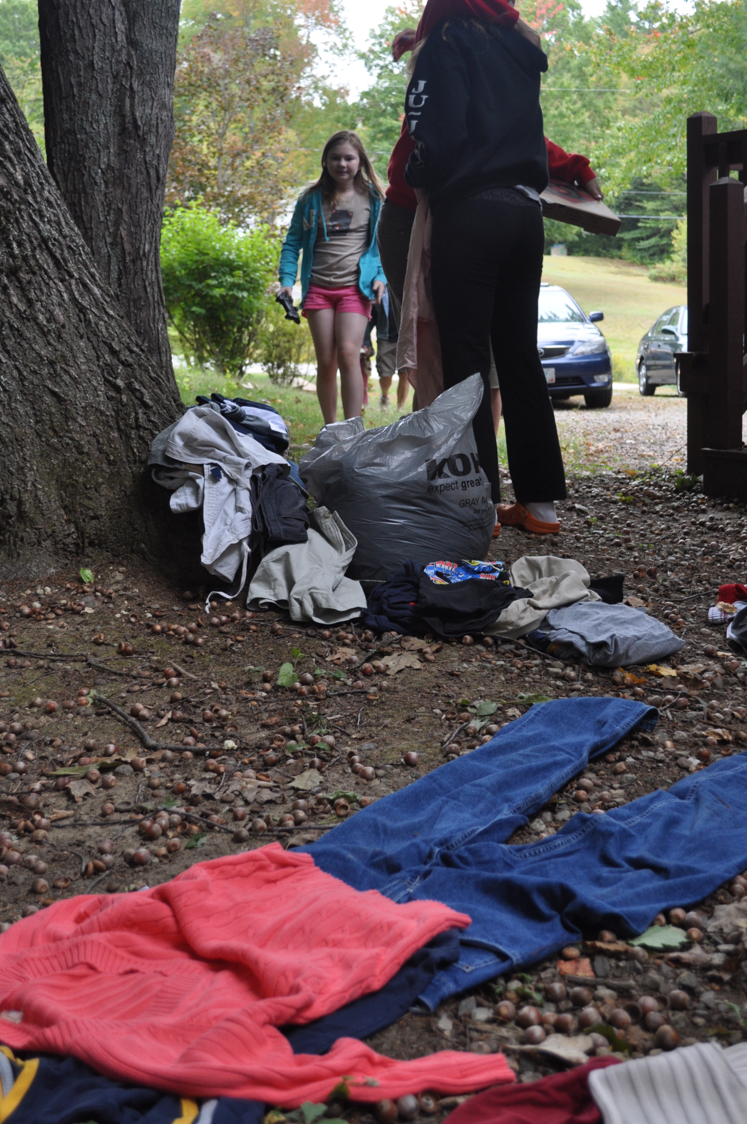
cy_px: 518
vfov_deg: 43.6
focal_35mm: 45
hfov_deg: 29.8
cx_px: 409
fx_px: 1404
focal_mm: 26
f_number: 4.2
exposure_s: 1/60
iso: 400
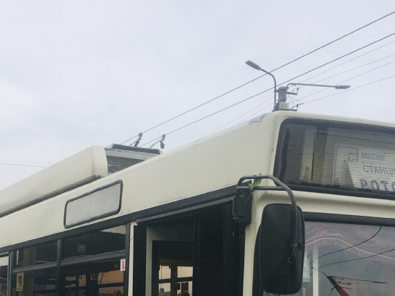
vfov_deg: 21.0
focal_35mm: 66
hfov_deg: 29.3
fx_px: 753
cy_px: 334
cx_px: 161
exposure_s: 1/100
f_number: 2.2
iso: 32
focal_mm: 4.15
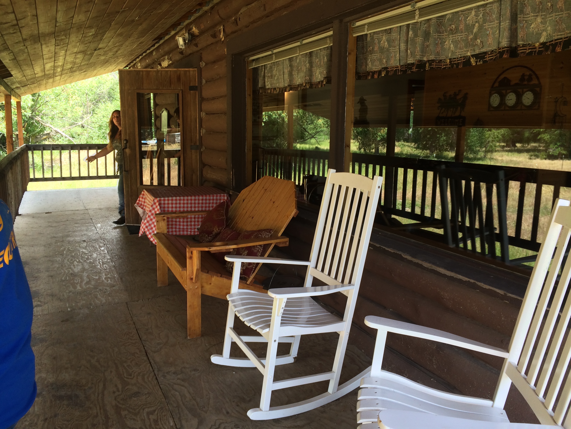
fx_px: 495
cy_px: 214
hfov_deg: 60.0
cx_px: 286
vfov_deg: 46.8
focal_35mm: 30
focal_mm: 4.12
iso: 50
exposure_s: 1/120
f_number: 2.2
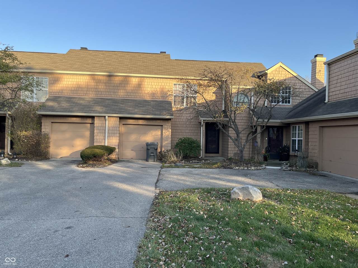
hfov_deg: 67.3
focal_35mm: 26
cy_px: 134
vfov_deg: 53.1
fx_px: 269
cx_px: 179
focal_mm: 5.1
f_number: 1.6
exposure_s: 1/751
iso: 50
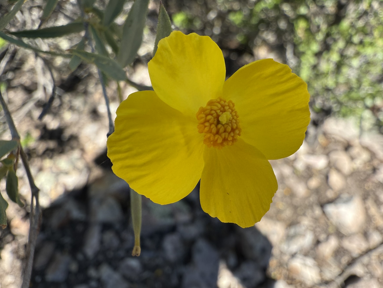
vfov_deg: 49.7
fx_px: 310
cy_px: 128
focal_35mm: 28
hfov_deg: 63.4
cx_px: 204
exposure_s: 1/671
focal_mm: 2.22
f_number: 2.2
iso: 40
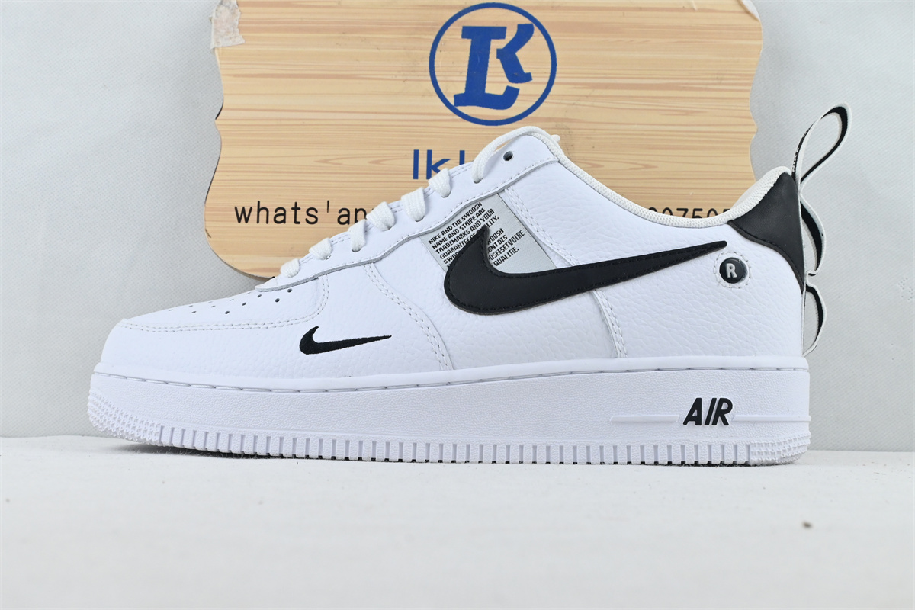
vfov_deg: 29.4
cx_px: 458
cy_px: 305
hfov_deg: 43.0
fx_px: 1163
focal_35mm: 46
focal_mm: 30.5
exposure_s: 1/160
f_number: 10
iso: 1000
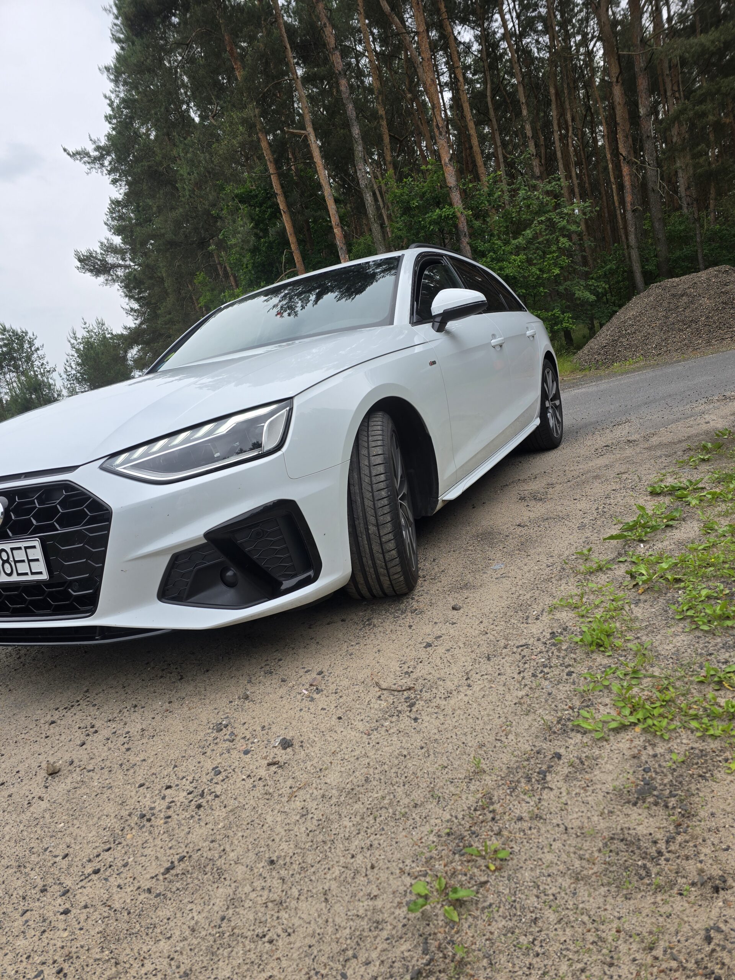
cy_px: 490
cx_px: 368
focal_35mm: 23
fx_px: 651
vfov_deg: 73.9
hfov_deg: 58.9
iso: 12
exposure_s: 1/355
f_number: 1.7
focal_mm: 6.3
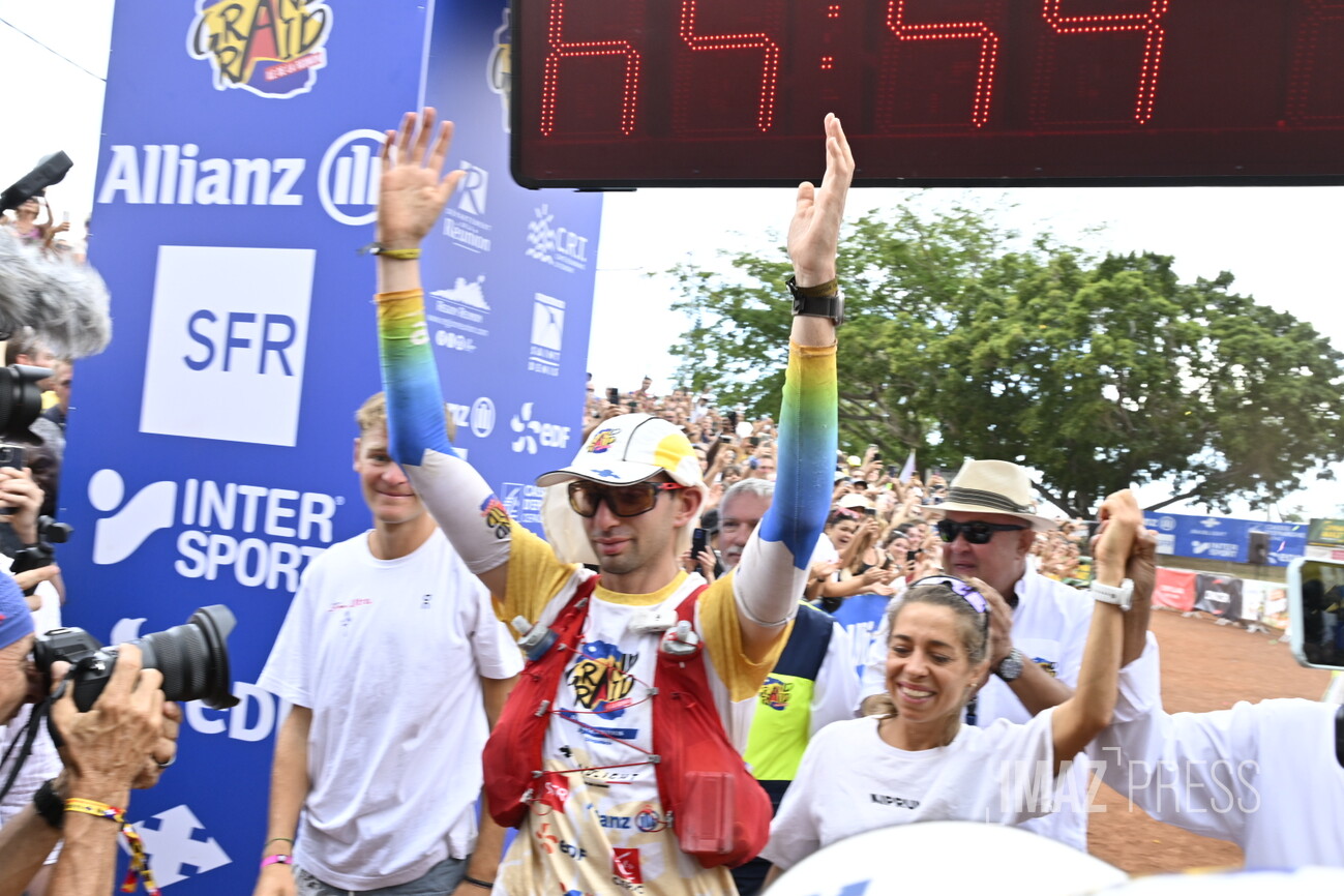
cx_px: 672
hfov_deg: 53.1
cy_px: 448
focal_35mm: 36
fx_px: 1344
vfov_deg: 36.9
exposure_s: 1/125
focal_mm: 24
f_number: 7.1
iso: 360
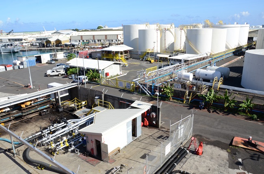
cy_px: 87
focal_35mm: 27
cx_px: 132
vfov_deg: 47.7
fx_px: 198
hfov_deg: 67.5
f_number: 14
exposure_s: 1/80
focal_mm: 18
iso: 100
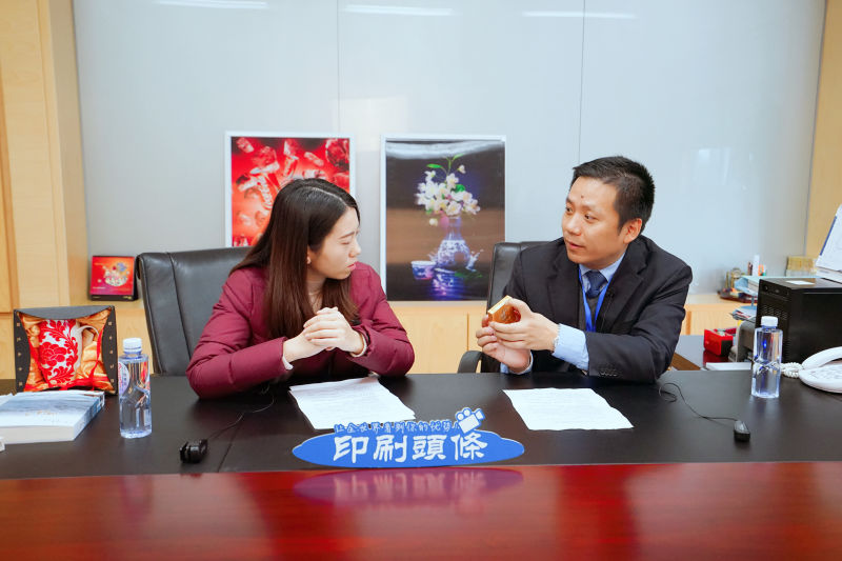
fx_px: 818
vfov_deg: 37.8
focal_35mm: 35
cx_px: 421
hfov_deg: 54.4
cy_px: 280
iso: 2000
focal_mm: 35
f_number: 4
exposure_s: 1/160
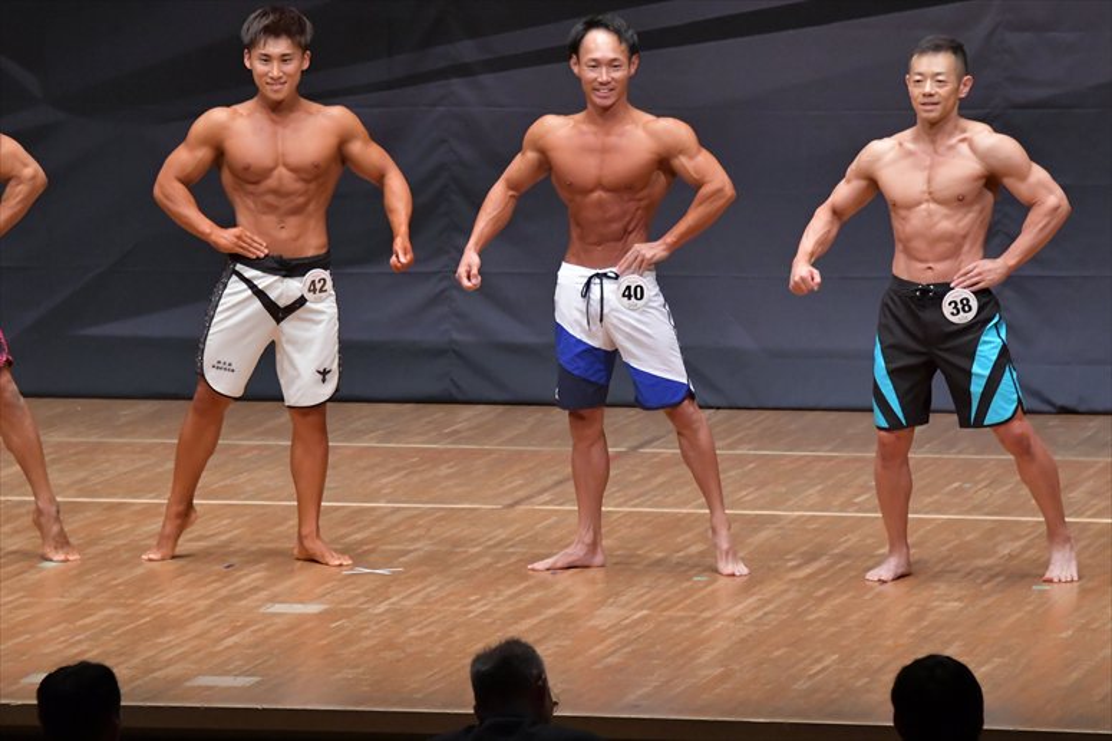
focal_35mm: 255
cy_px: 370
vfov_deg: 5.4
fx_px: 7873
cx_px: 556
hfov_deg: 8.1
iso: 6400
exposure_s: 1/400
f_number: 5.6
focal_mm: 170
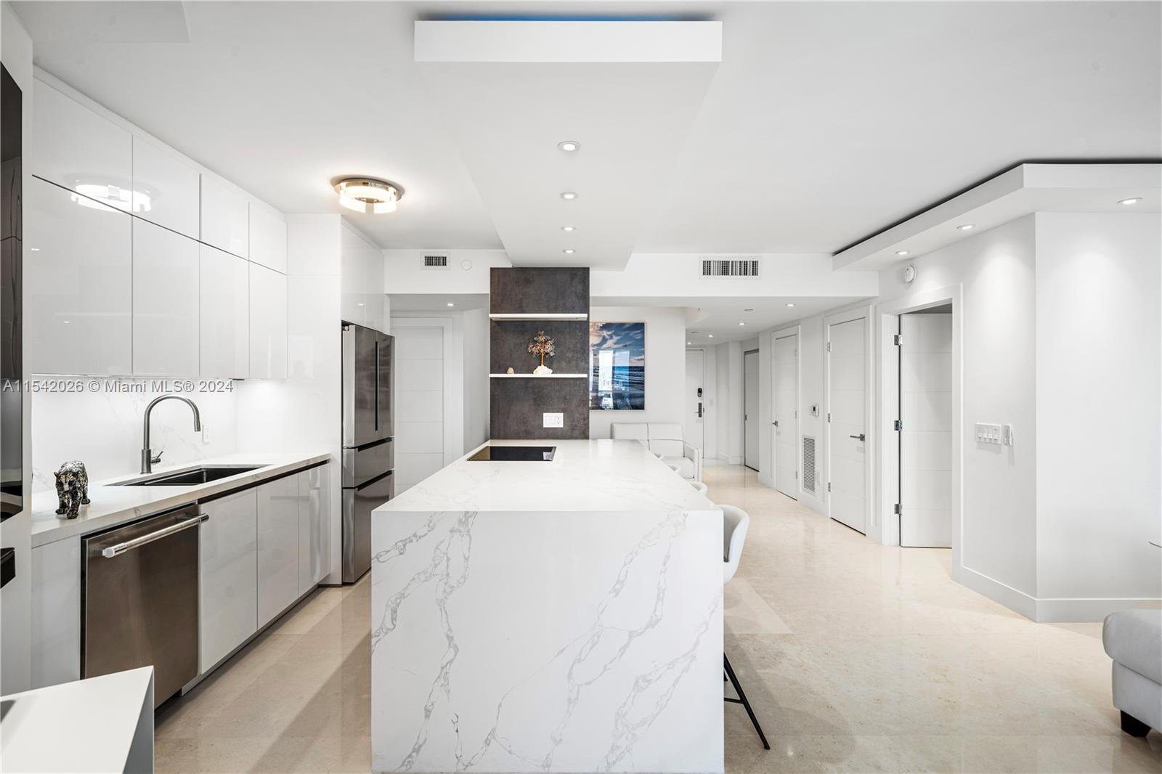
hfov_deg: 96.7
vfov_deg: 73.7
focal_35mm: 16
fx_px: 516
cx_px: 581
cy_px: 387
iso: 160
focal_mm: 16
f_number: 8
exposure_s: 1/20
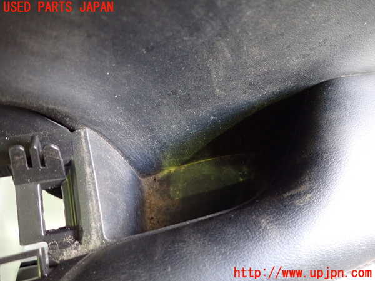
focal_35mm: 25
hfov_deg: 69.4
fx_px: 271
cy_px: 140
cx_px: 188
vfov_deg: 54.9
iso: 800
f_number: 2
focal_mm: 4.5
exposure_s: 1/30
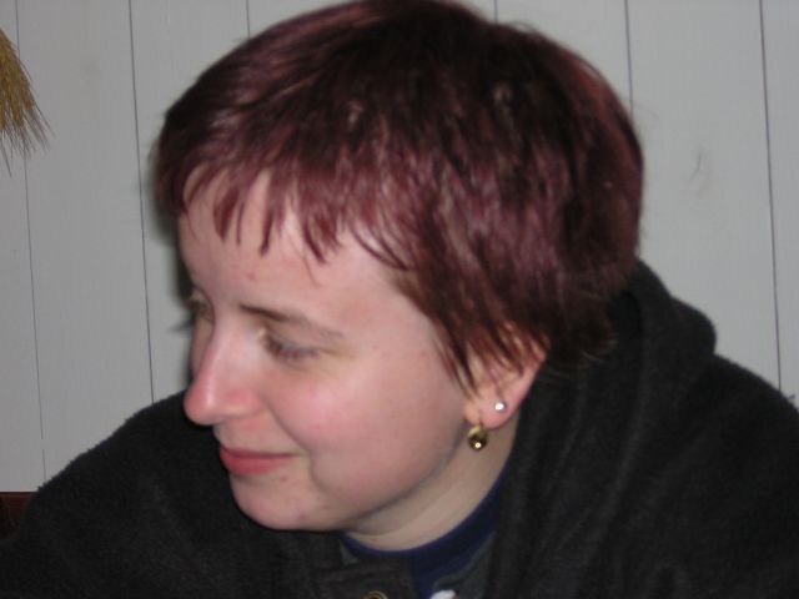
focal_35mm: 108
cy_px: 300
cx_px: 400
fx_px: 2493
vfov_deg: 13.7
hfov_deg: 18.2
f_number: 4.7
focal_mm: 14.1
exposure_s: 1/60.1
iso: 173
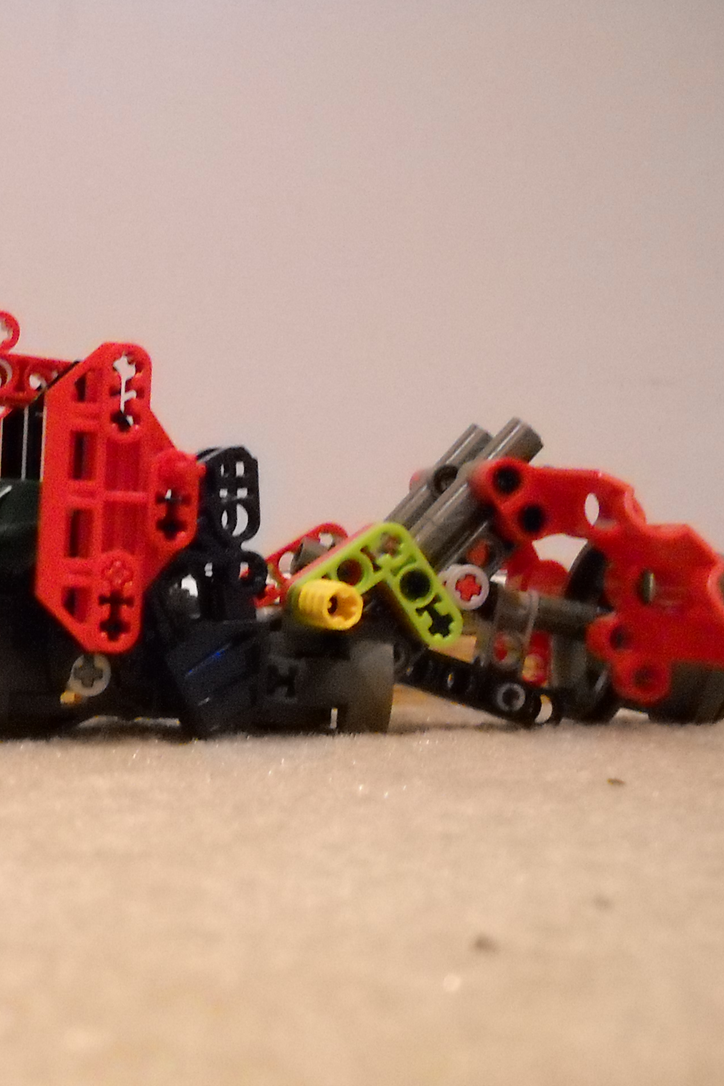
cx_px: -106
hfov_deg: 17.9
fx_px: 2202
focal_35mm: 73
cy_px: 674
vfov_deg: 27.6
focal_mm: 6.72
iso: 800
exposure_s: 1/13
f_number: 3.1
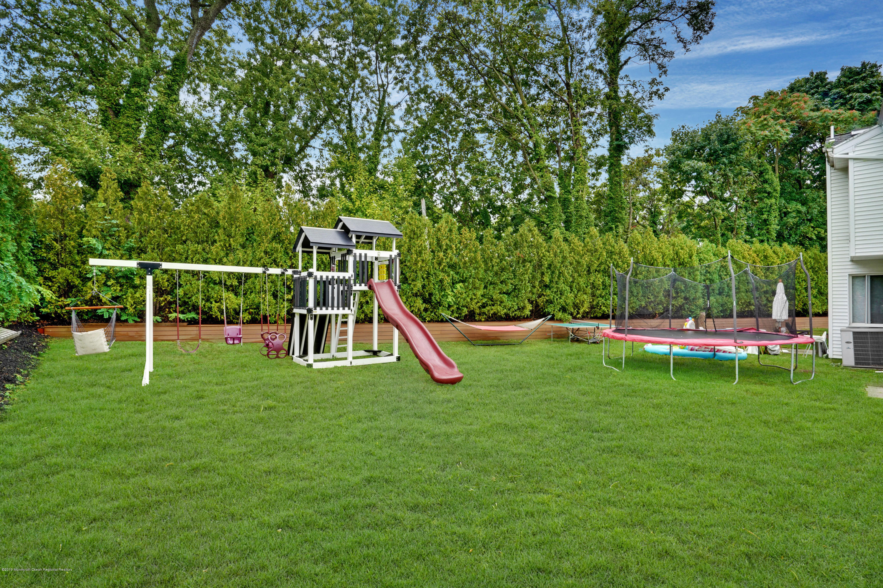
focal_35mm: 16
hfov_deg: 96.7
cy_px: 294
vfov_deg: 73.7
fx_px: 392
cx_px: 442
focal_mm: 16
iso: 400
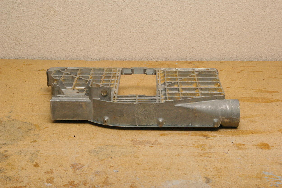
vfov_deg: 21.0
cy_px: 94
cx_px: 141
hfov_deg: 31.2
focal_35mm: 64
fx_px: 505
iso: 1600
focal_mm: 43
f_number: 22
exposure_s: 1/180
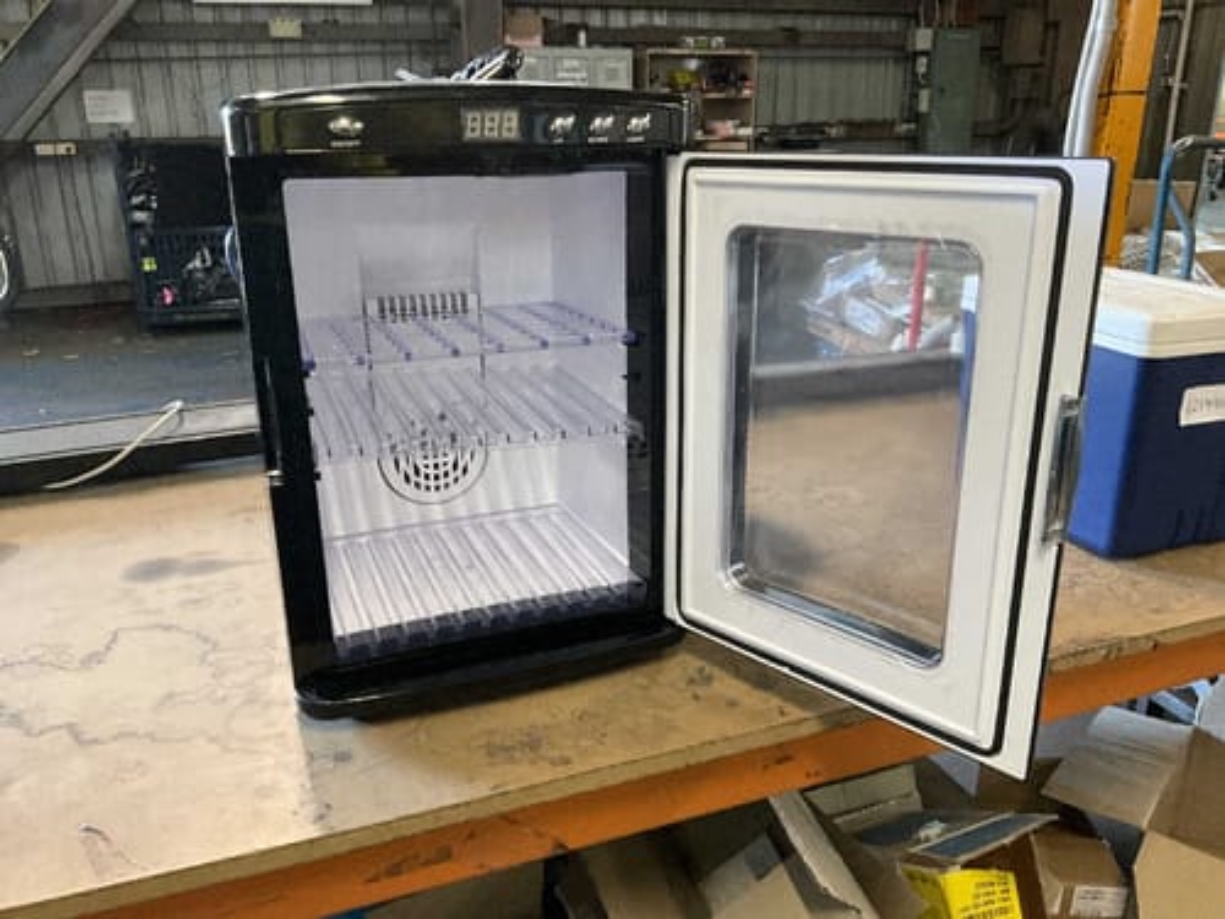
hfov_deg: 61.7
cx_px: 612
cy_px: 460
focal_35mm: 29
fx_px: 1026
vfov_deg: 48.2
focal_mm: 3
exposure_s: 1/50
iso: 160
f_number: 1.8
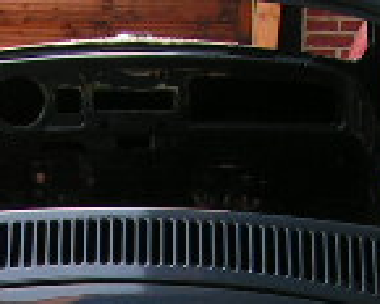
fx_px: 1844
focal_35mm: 164
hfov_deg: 11.7
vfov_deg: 9.2
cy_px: 440
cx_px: 121
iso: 50
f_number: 3.2
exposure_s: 1/50
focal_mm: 6.3
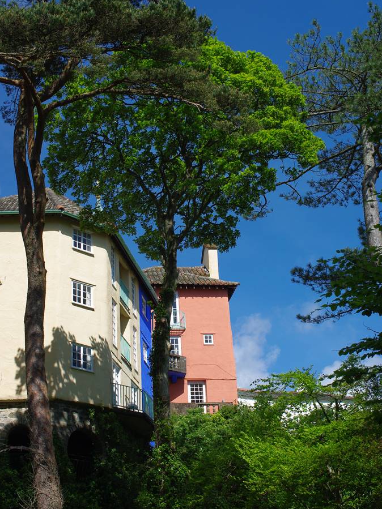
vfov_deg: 33.8
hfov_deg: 25.7
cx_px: 190
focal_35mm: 57
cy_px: 249
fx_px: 839
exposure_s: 1/250
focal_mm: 35
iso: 100
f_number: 6.7
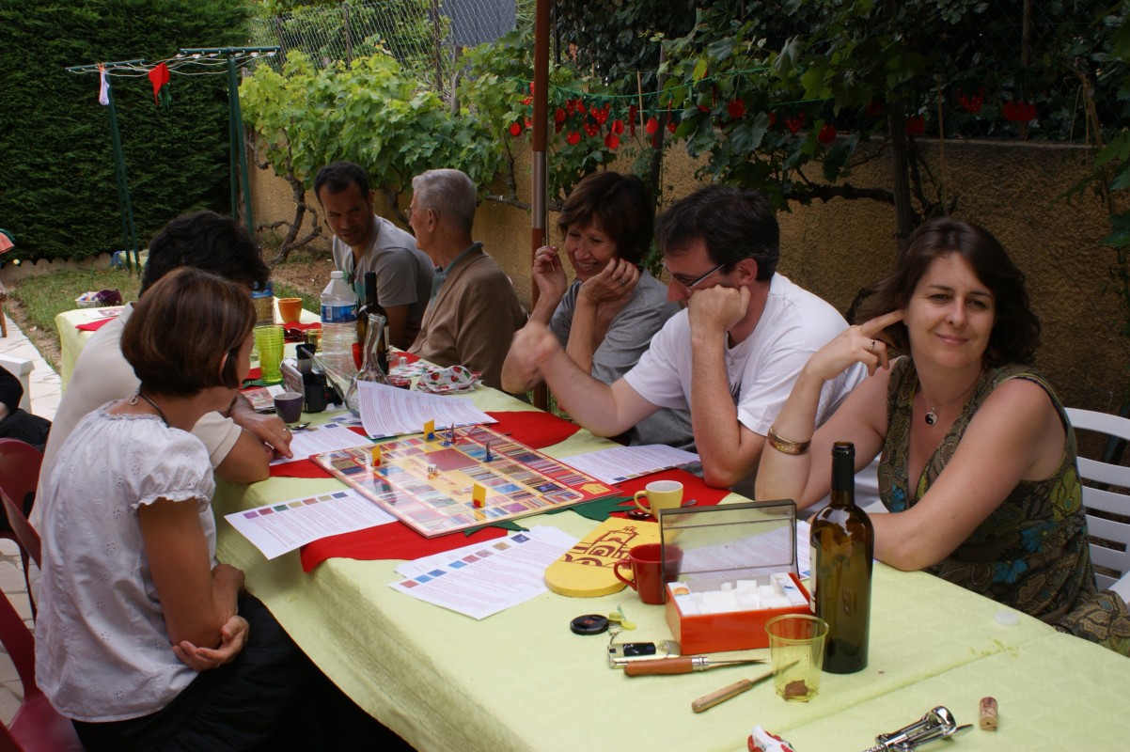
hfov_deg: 46.4
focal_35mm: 42
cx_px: 565
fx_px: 1318
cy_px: 376
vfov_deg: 31.9
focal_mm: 28
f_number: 8
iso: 100
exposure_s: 1/125
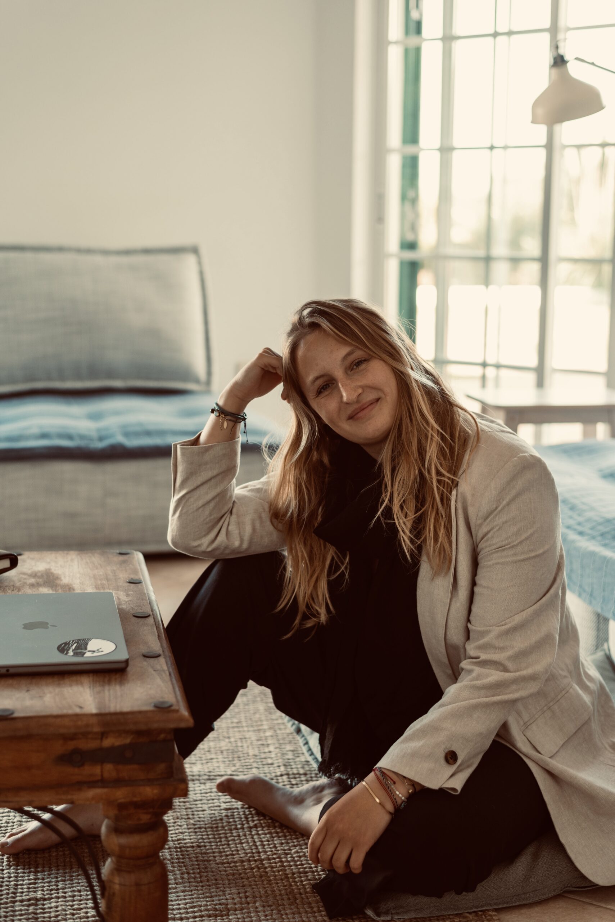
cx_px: 308
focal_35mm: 50
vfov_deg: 39.6
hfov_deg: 27.0
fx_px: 1280
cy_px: 461
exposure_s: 1/160
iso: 250
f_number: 2.8
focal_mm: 50
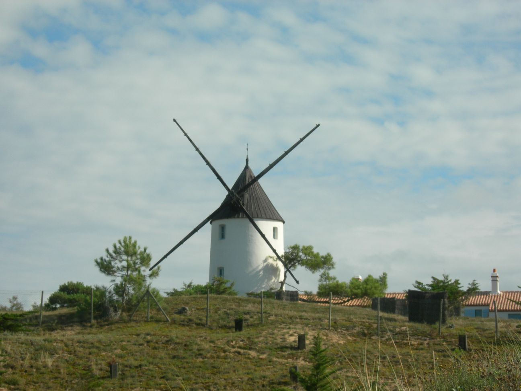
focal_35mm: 103
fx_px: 1550
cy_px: 196
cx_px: 260
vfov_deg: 14.4
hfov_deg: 19.1
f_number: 7.8
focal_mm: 21.3
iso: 50
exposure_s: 1/244
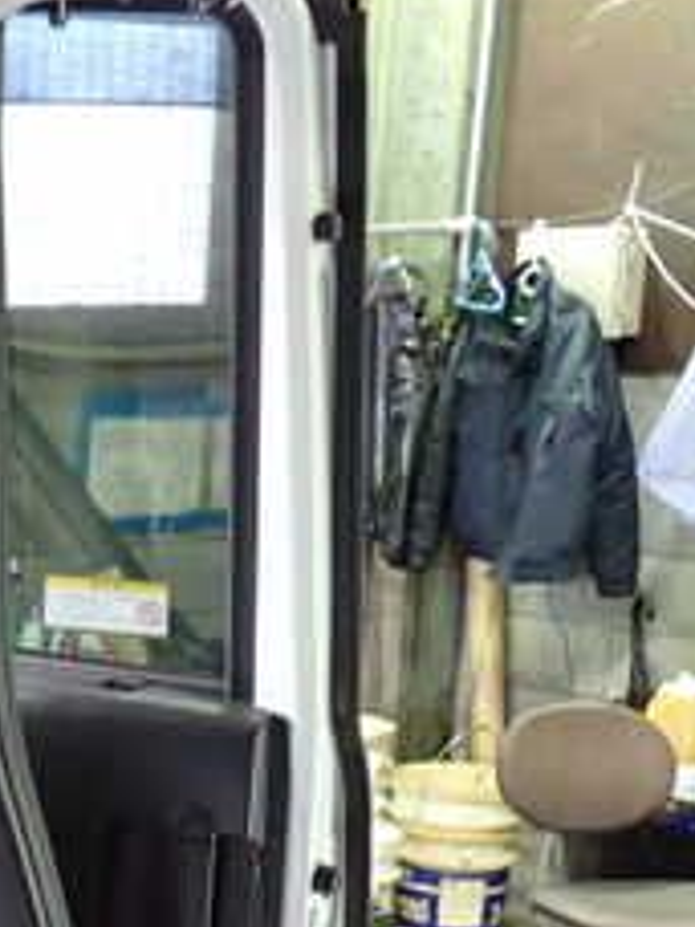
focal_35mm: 79
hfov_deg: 16.9
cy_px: 805
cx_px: -358
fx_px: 2115
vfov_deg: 24.1
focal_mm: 5.4
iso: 800
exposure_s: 1/30
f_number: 2.3
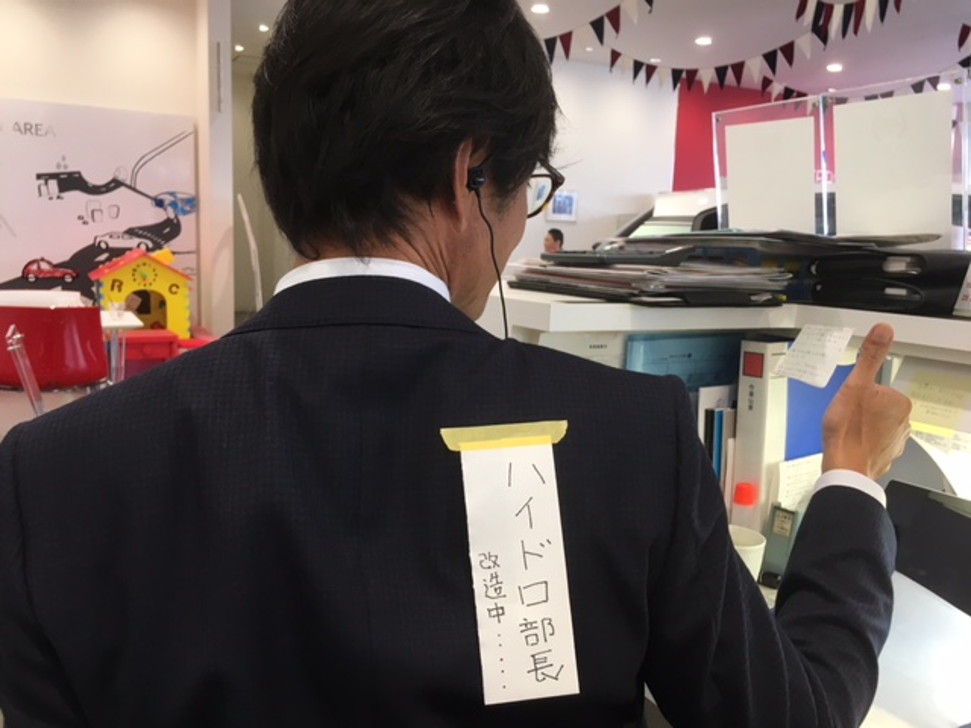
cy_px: 364
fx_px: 813
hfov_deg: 61.7
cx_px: 486
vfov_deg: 48.2
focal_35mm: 29
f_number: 2.2
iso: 32
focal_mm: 4.15
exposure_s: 1/30
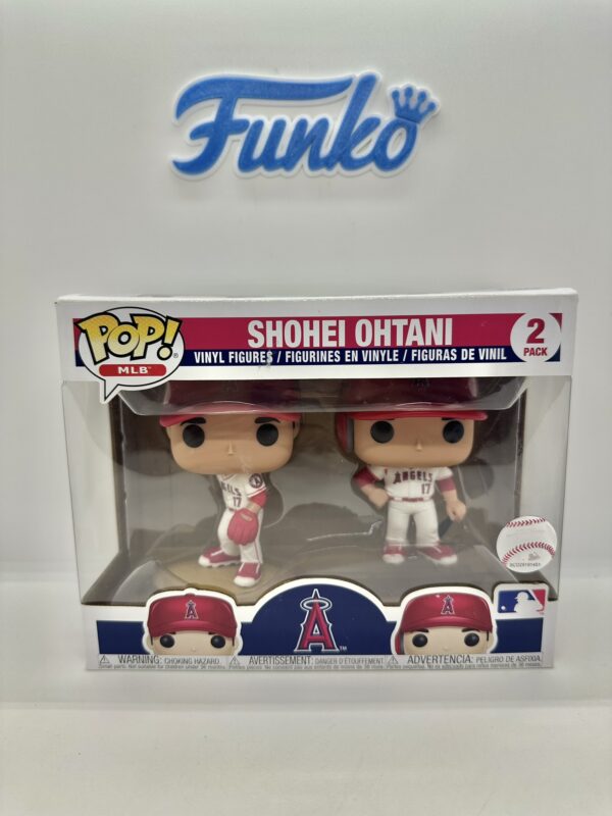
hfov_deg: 56.8
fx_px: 566
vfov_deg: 71.6
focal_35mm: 24
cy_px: 408
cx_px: 306
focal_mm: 6.86
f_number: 1.78
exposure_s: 1/185
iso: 64
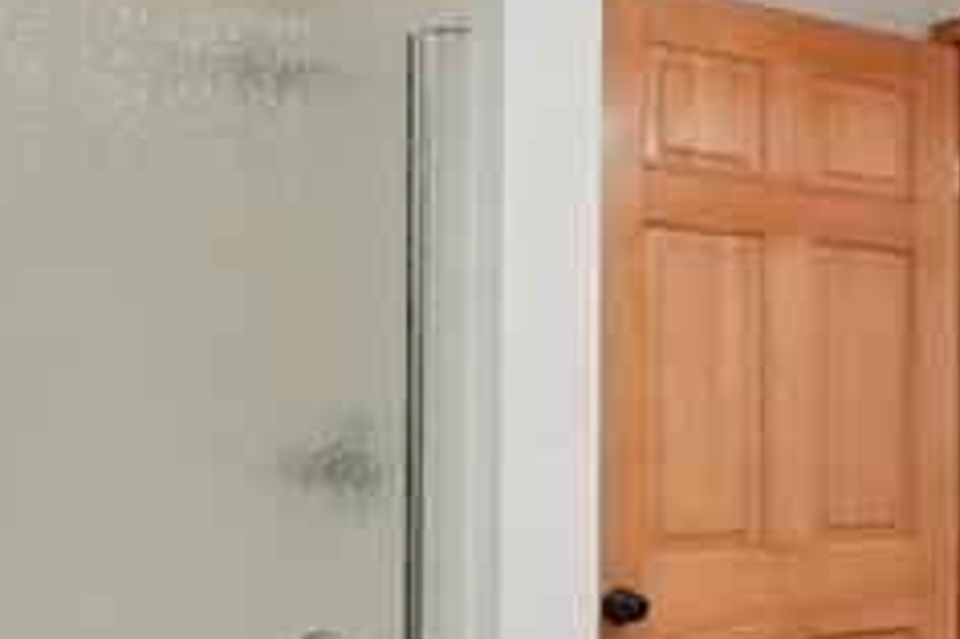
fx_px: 1732
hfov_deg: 24.2
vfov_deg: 20.7
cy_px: 484
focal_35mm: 65
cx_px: 1448
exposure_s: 1/13
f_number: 8
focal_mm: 10
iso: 640
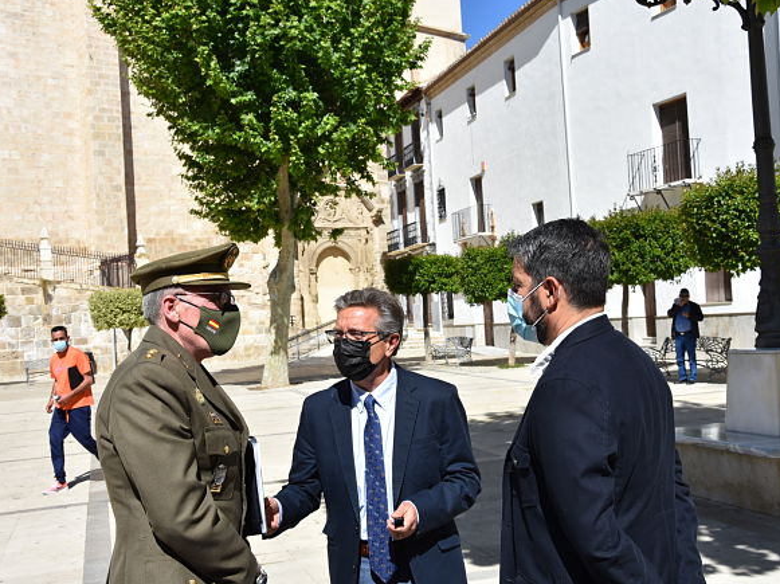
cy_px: 292
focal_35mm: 43
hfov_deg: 43.8
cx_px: 359
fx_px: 968
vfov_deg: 33.6
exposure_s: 1/500
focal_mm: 26
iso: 140
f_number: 8
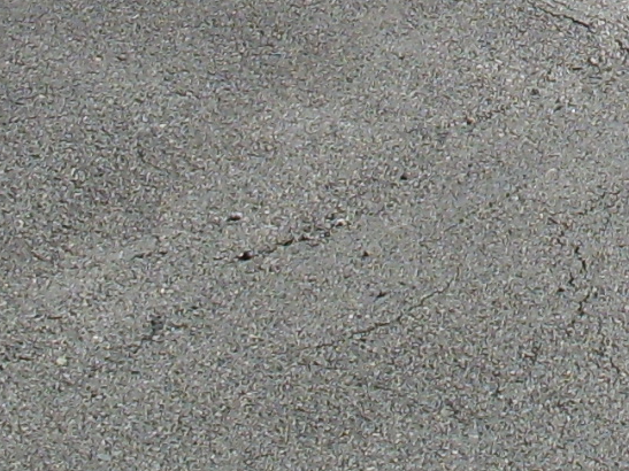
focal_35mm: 180
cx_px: 1025
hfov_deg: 10.5
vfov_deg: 7.8
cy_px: -503
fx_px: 3270
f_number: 8.4
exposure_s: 1/180
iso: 80
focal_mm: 6.3
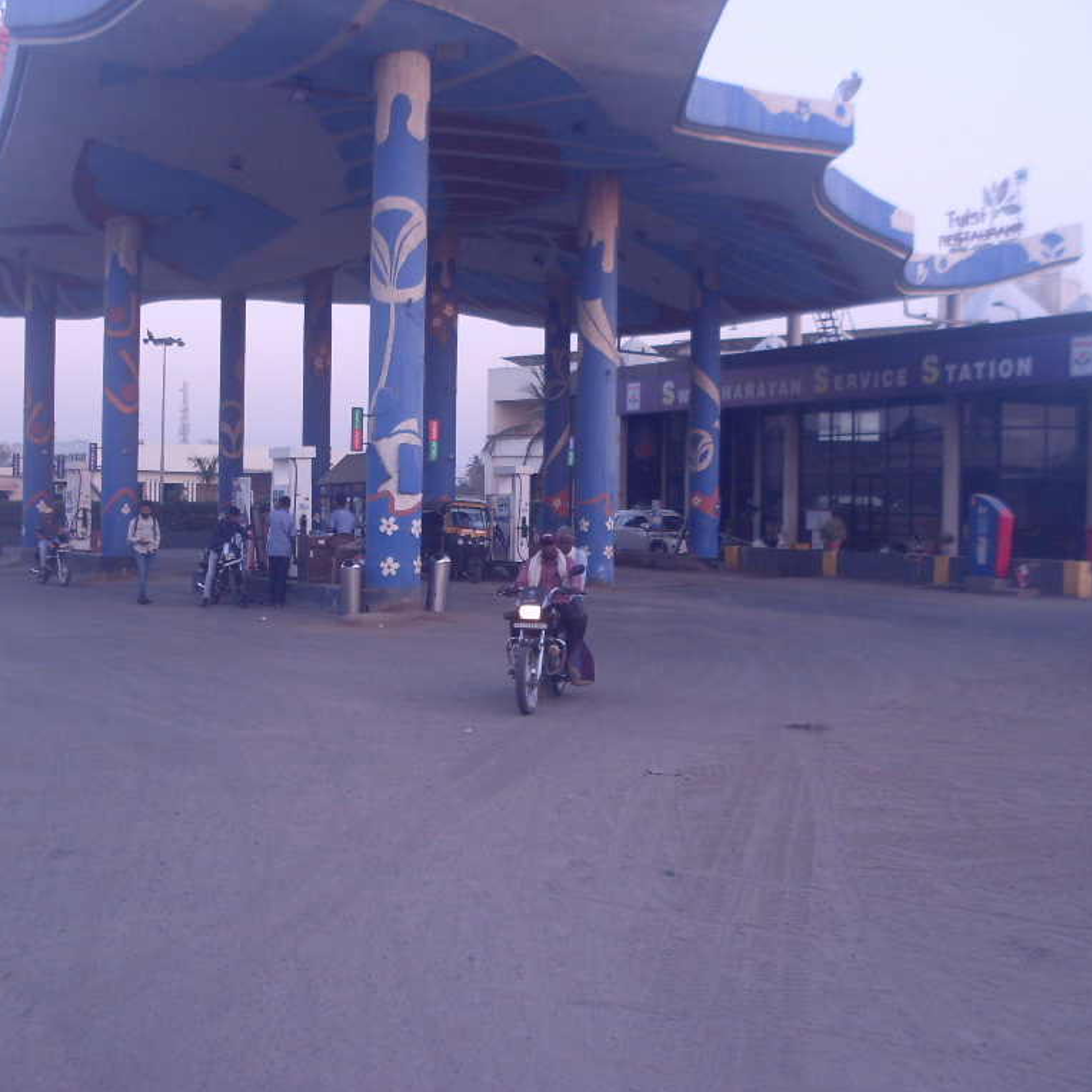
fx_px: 1606
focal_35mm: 45
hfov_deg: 37.5
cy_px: 547
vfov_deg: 37.6
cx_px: 492
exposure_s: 1/60
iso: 100
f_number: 2.8
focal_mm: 6.3
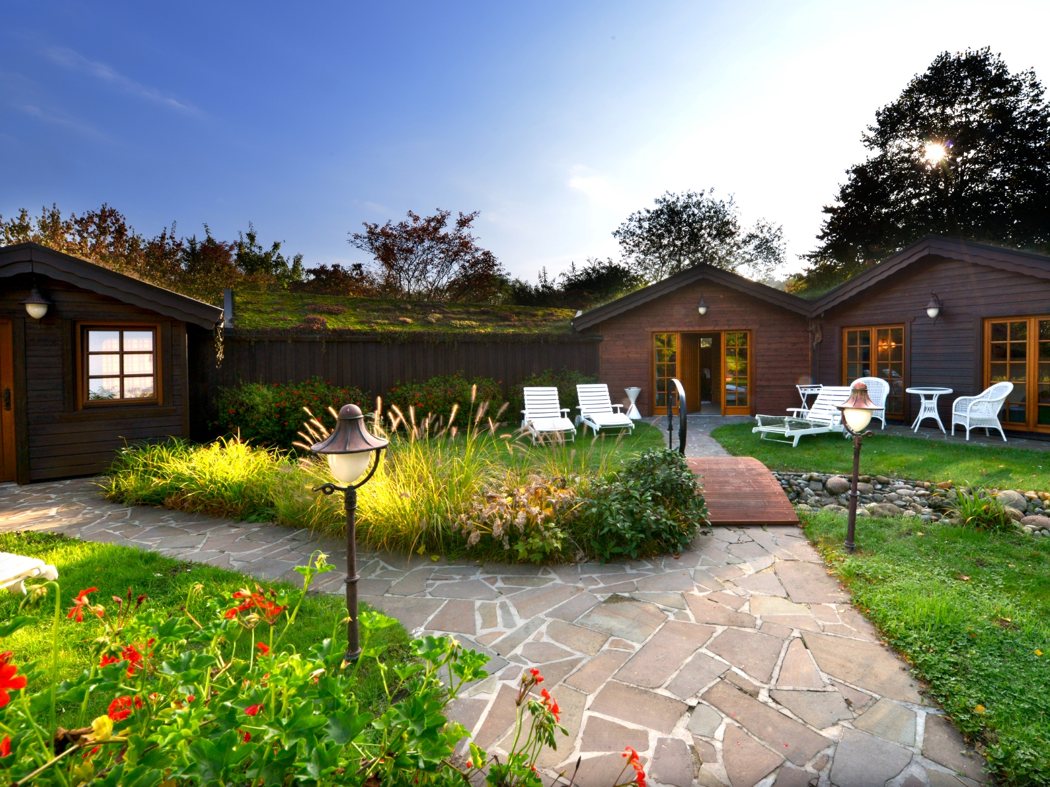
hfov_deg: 93.7
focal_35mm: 16
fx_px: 485
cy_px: 378
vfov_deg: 78.1
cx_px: 608
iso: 200
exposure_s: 1/80
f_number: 18
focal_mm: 14
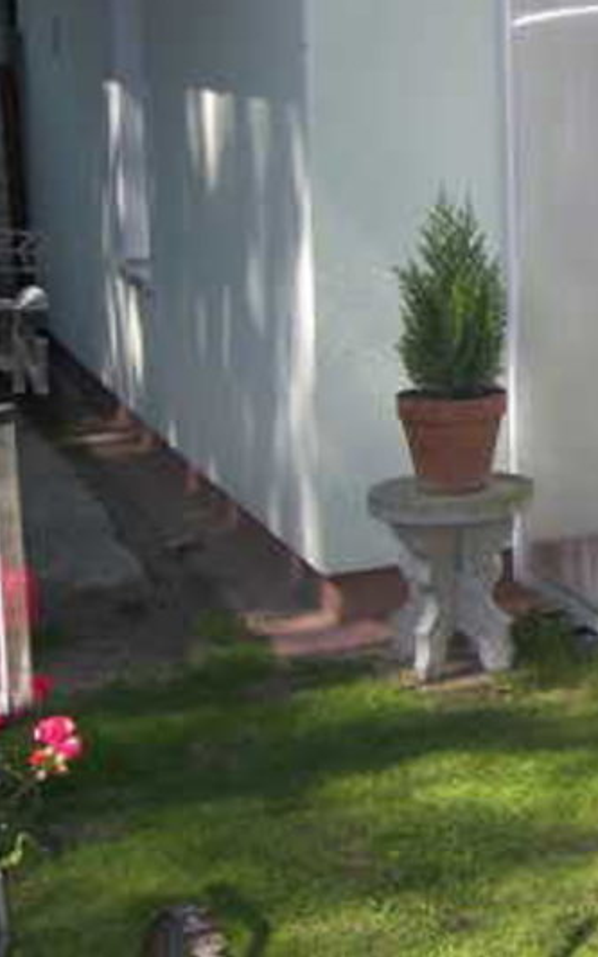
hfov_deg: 15.4
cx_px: 1045
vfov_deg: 27.1
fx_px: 1930
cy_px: 151
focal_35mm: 74
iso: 50
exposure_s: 1/400
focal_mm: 6.5
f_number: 3.2
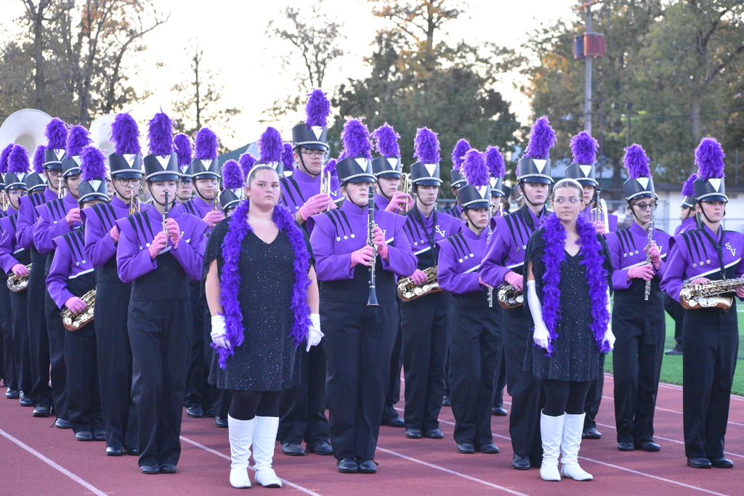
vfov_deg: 11.4
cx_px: 372
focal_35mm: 120
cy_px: 248
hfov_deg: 17.1
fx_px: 2480
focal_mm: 80
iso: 3200
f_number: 4.8
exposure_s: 1/500
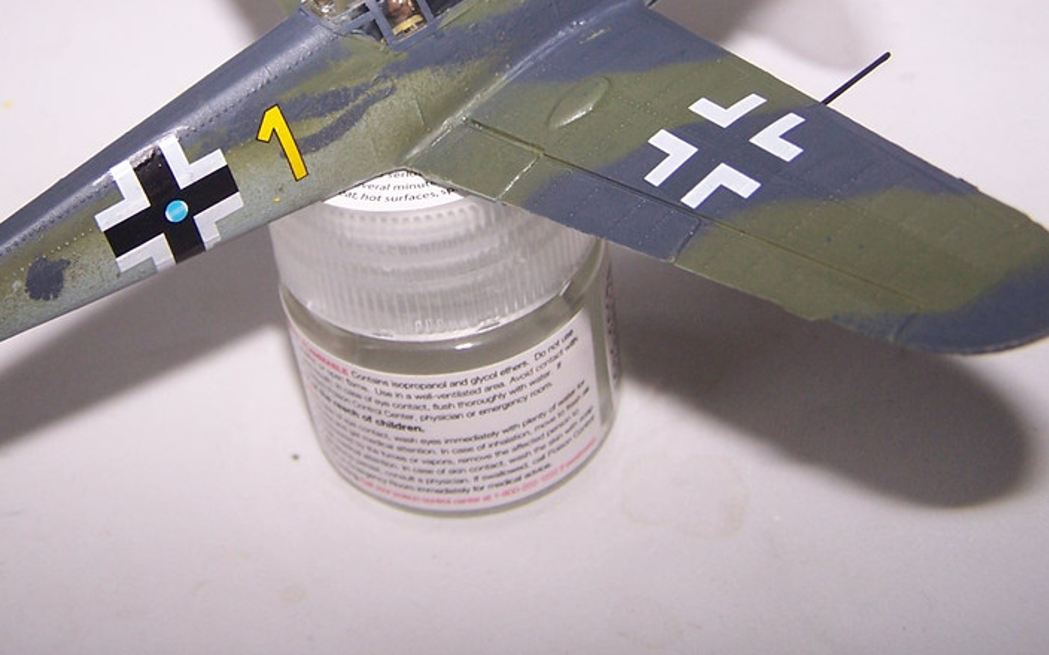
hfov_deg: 33.3
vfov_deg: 21.0
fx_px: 1744
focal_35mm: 61
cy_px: 112
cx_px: 403
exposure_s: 1/60
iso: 80
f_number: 2.8
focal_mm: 6.3
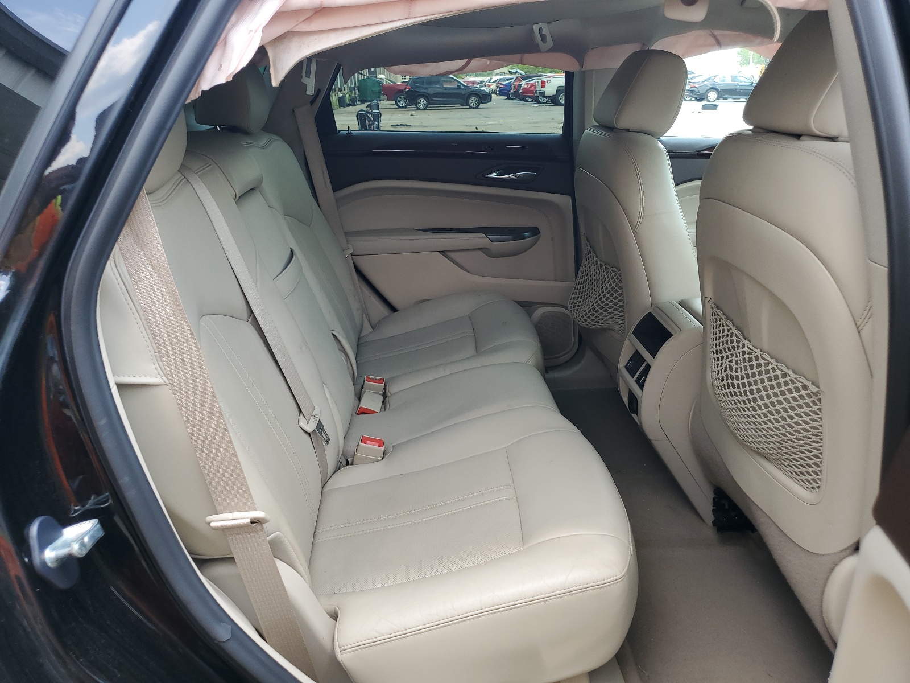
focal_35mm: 26
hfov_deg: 67.3
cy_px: 342
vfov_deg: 53.1
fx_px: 683
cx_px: 455
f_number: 1.5
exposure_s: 1/227
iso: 50
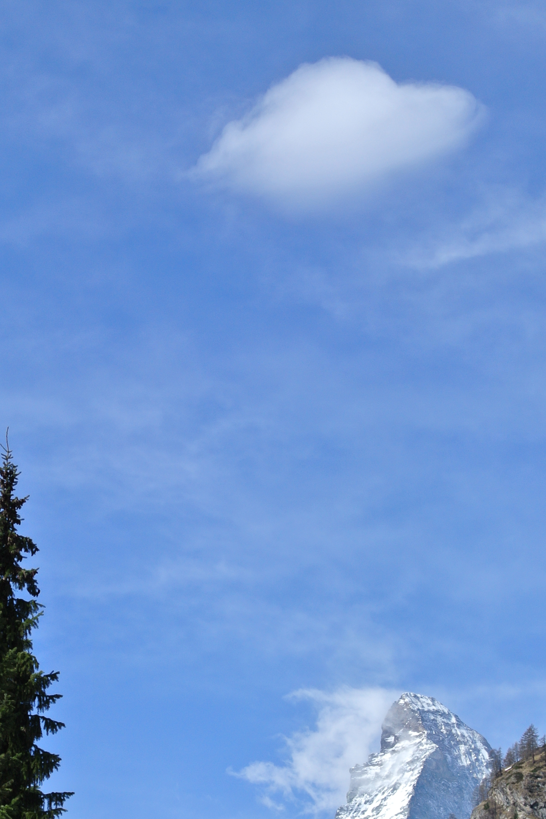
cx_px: 326
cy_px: 603
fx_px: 2753
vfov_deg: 16.8
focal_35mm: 121
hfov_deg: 11.3
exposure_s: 1/640
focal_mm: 30
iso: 100
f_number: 5.6
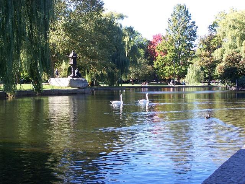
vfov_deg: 24.8
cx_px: 122
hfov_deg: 32.7
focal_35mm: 59
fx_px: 418
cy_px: 92
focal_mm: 9.8
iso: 80
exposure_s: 1/200
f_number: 3.1
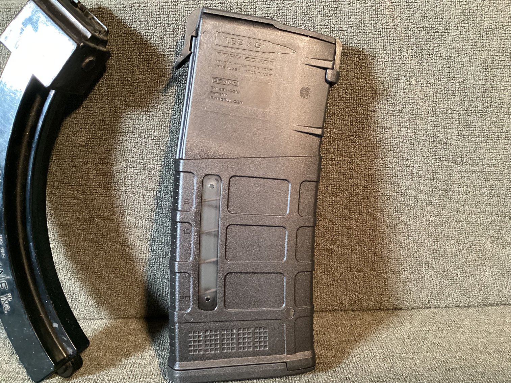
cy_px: 192
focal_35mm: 31
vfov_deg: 45.4
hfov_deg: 58.3
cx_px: 256
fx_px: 458
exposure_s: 1/30
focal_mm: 3.3
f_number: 2.4
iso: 400
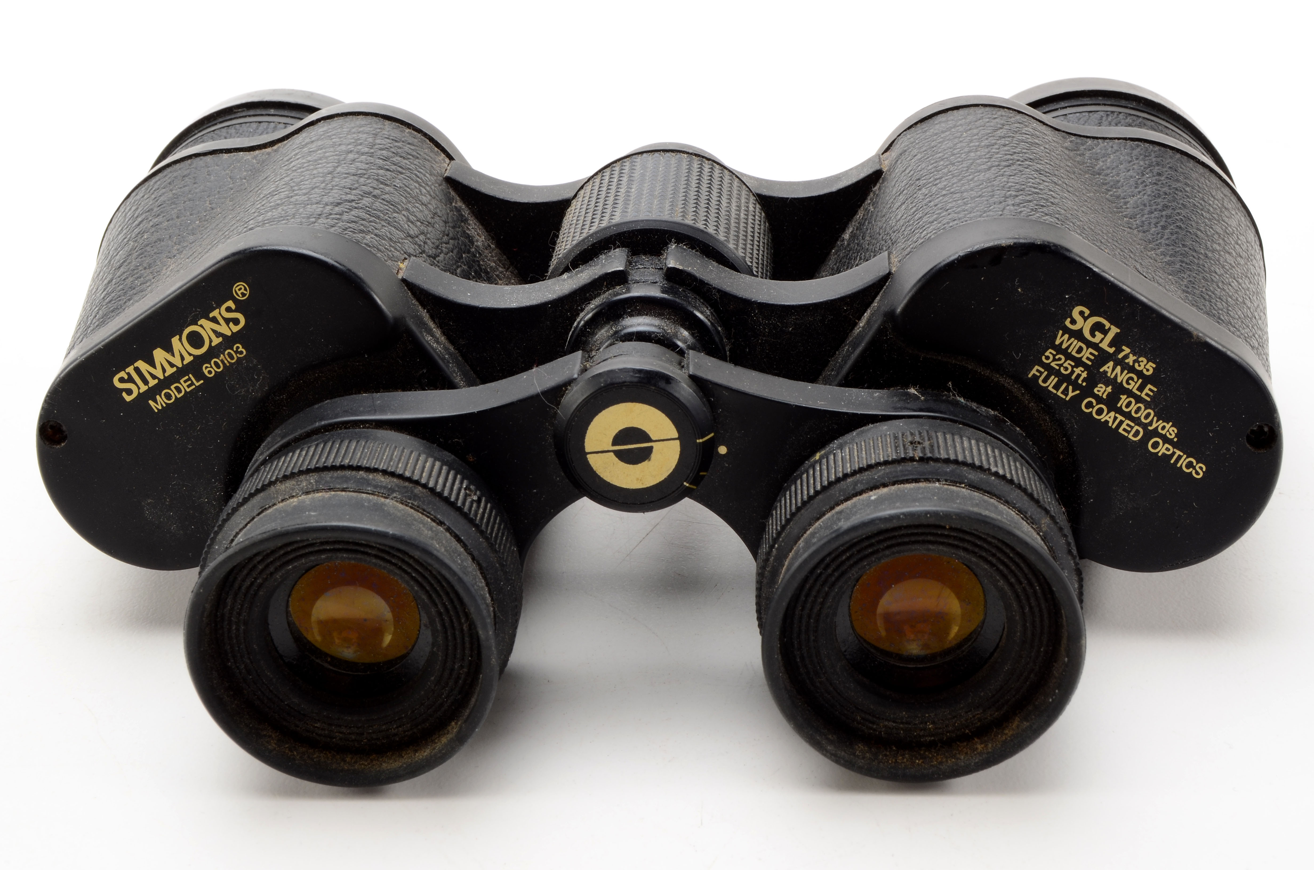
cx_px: 657
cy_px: 435
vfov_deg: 22.5
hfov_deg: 33.5
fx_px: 2185
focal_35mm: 60
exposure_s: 1/160
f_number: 18
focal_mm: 40
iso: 100
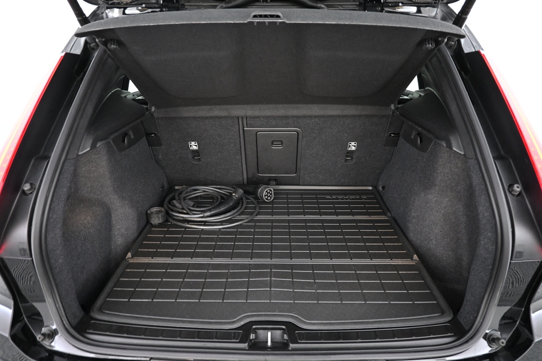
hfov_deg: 73.7
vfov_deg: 53.1
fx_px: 361
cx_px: 271
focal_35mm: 24
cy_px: 180
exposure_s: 1/13
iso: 1600
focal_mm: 16
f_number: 3.5
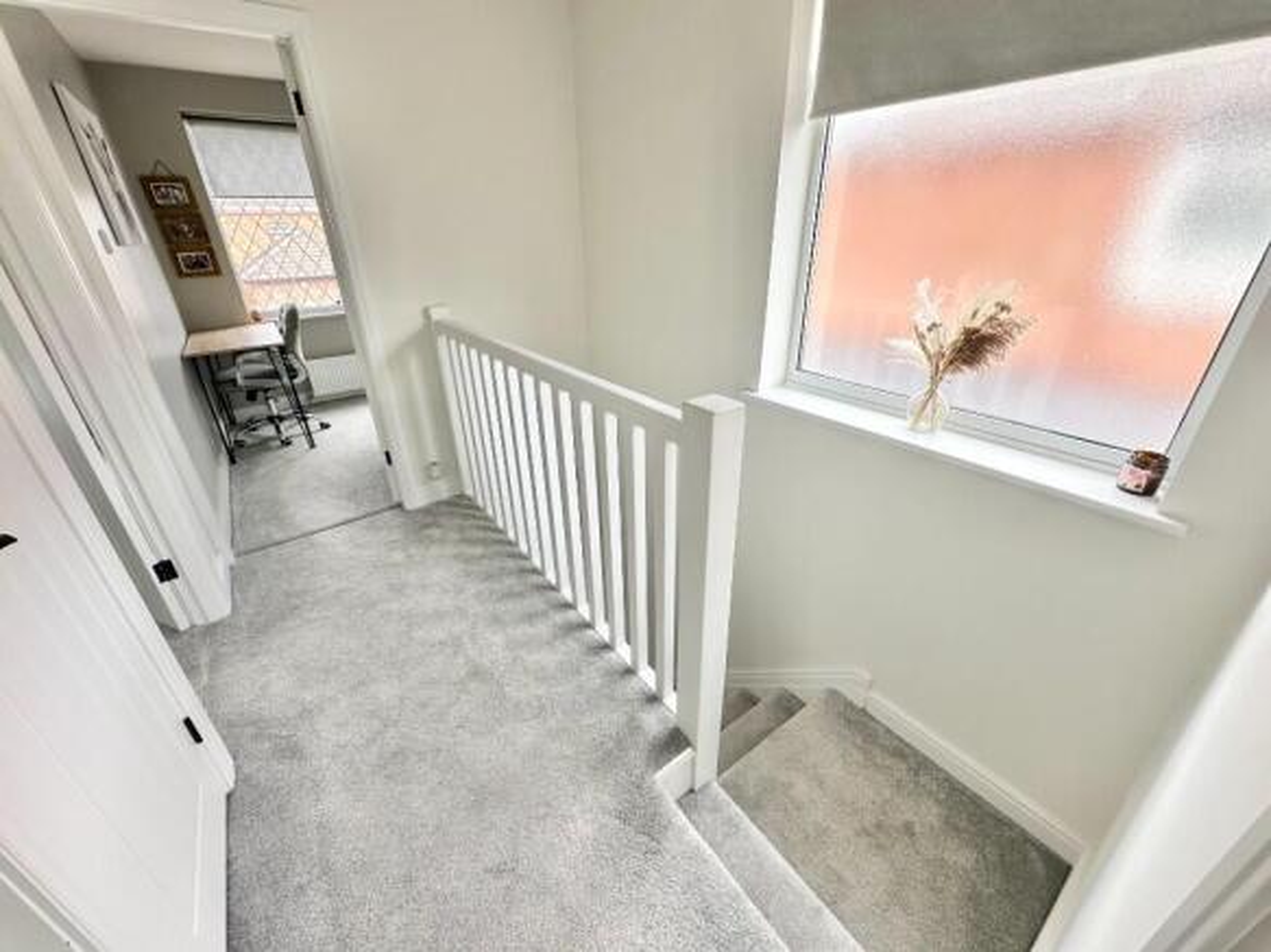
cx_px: 636
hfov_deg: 102.1
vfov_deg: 85.7
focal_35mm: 14
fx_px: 514
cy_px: 476
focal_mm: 2.22
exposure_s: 1/99
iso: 80
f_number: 2.2
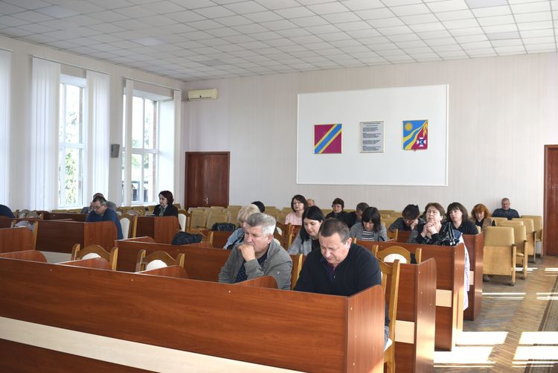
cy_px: 186
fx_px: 582
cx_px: 279
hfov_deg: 51.3
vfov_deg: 35.5
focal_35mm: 38
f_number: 5.6
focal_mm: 25
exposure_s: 1/125
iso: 180
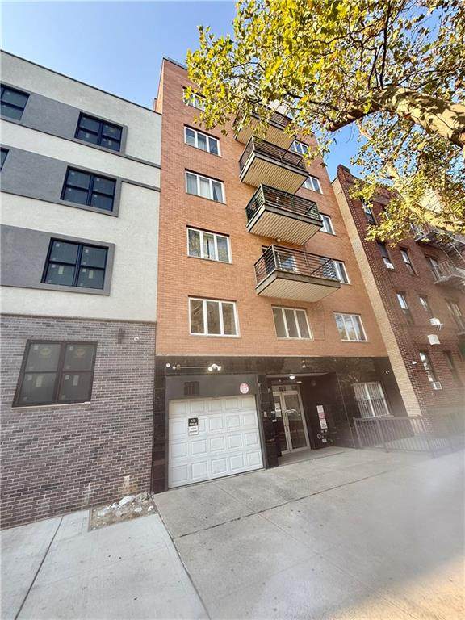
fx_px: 251
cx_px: 232
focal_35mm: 14
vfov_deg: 102.1
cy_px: 310
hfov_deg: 85.7
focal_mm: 2.22
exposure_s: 1/269
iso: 50
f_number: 2.2
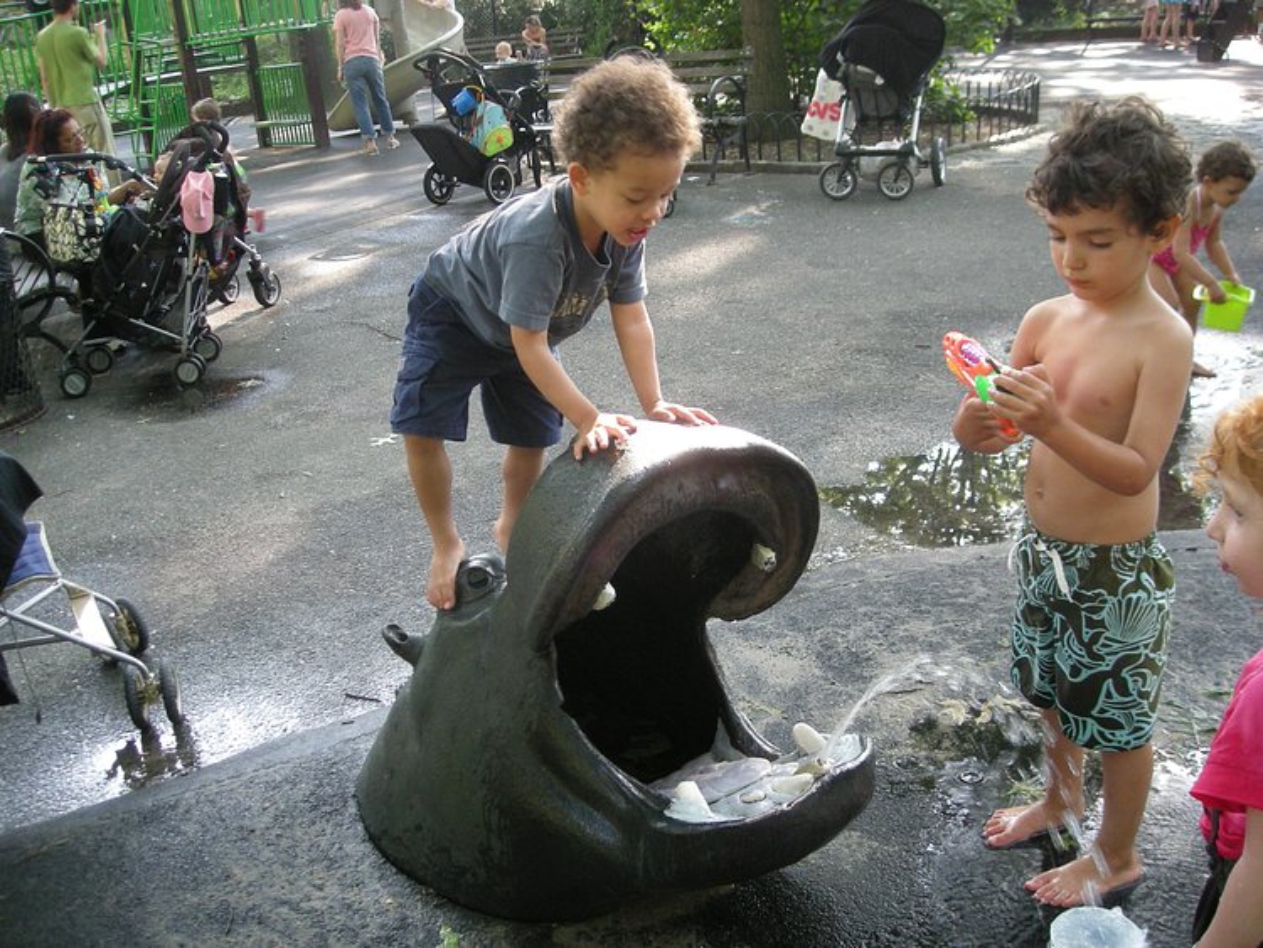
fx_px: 1277
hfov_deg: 52.6
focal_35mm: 35
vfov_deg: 40.7
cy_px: 474
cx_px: 632
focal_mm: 5.7
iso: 152
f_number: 2.8
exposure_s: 1/59.8
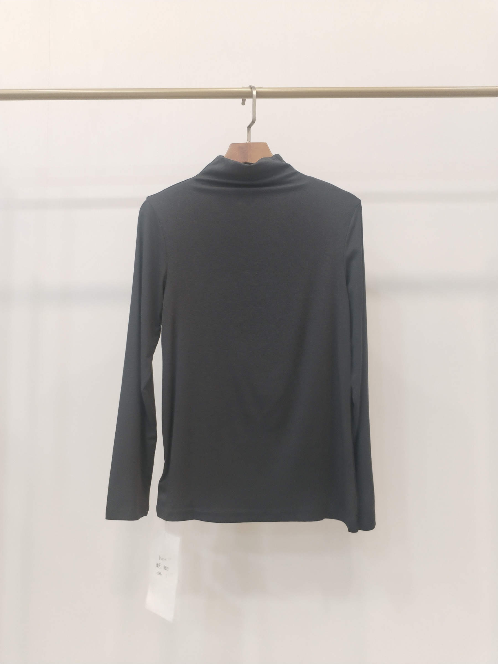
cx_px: 249
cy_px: 332
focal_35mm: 29
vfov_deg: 61.7
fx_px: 556
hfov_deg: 48.2
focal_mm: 4.75
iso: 341
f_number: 1.8
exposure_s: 1/33.3
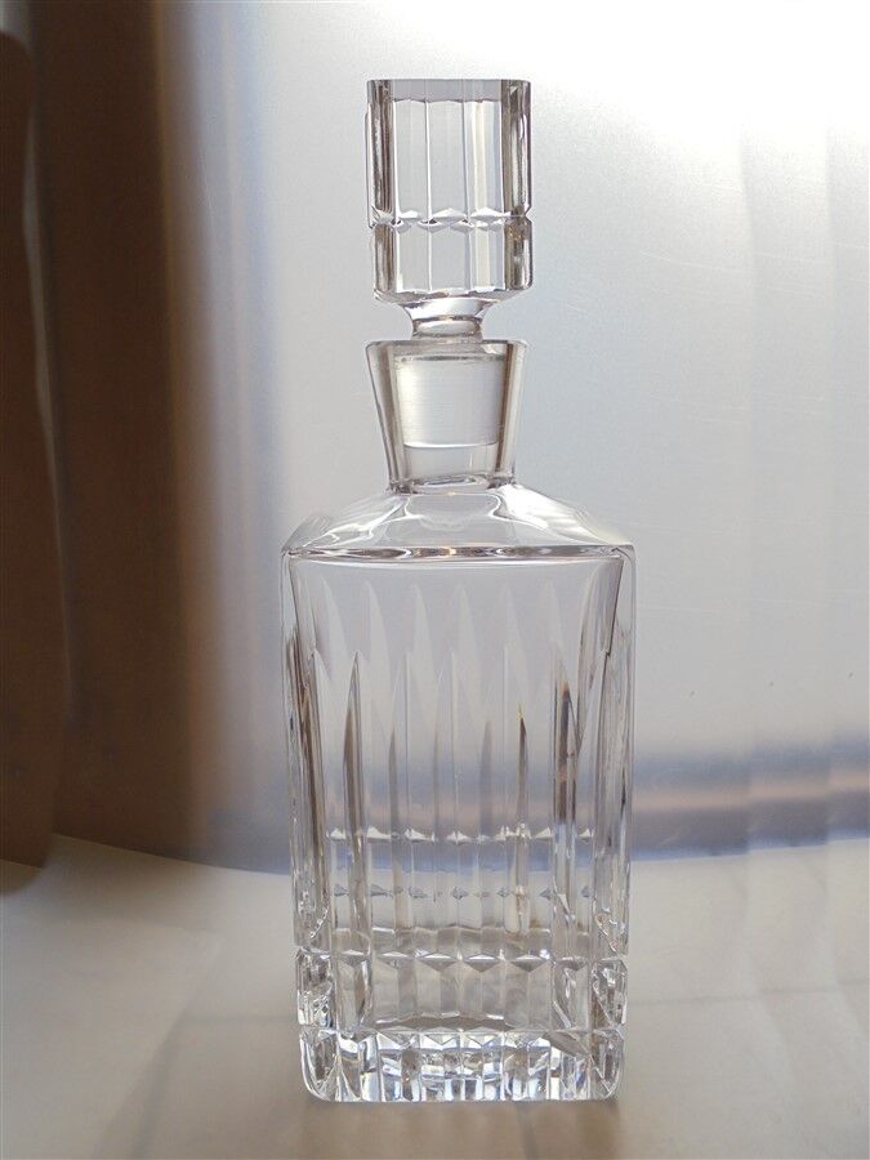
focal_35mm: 34
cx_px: 435
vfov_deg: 54.0
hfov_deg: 41.8
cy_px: 580
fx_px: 1139
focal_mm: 6.1
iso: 100
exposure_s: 1/30
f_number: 4
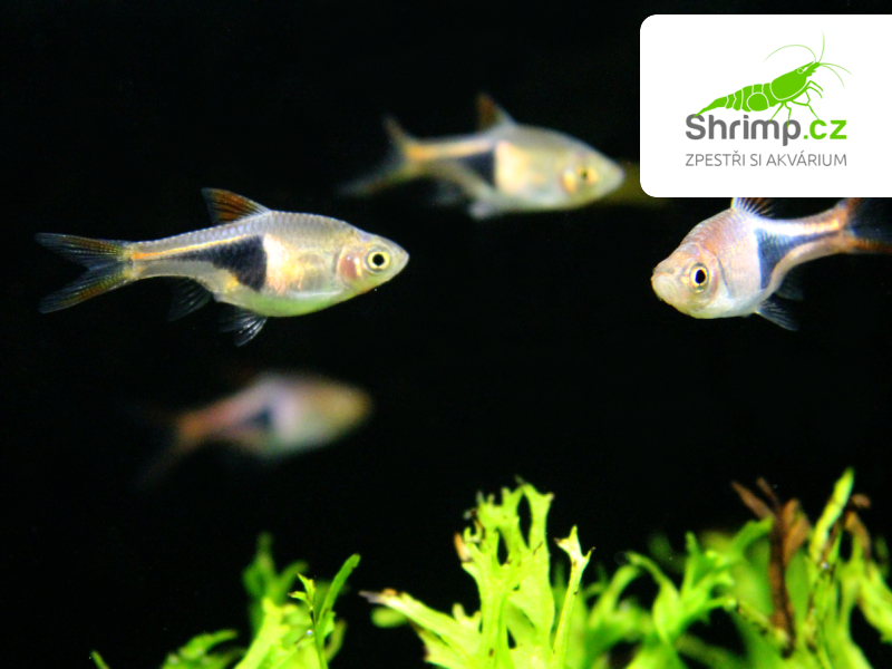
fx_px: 928
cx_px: 446
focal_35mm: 36
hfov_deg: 51.4
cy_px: 334
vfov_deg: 39.7
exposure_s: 1/40
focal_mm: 6
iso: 80
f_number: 3.2
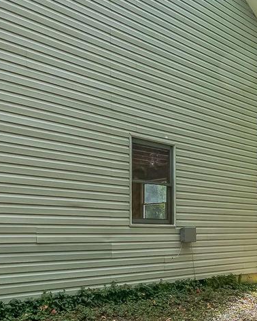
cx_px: 131
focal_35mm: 40
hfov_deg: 37.3
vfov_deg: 45.1
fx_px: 381
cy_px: 213
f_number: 8
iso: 200
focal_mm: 14
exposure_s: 1/40
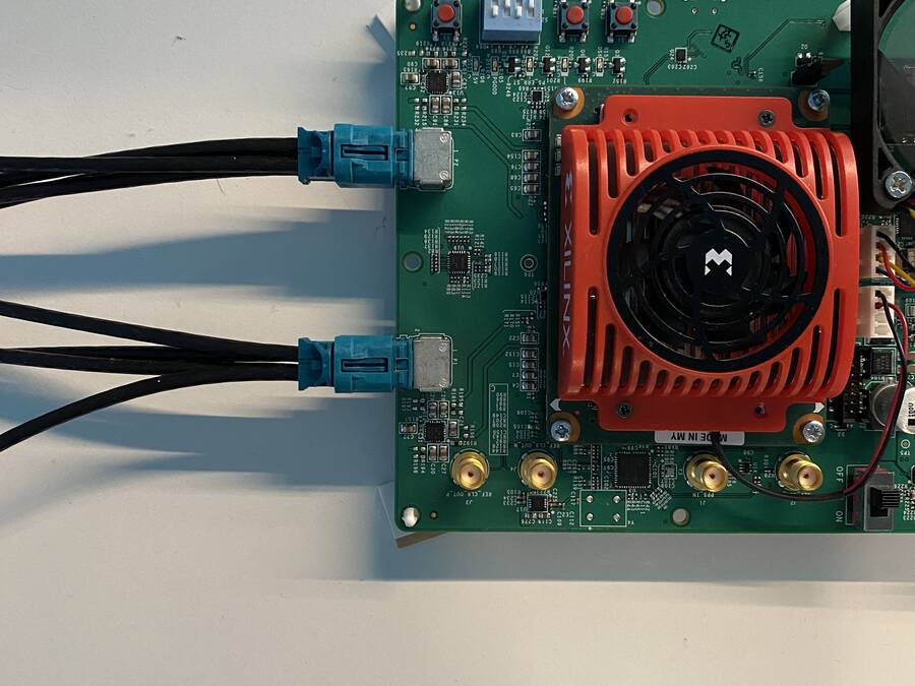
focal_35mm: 26
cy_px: 343
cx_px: 458
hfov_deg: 67.3
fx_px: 687
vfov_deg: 53.1
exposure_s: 1/43
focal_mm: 4.25
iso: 500
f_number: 1.8
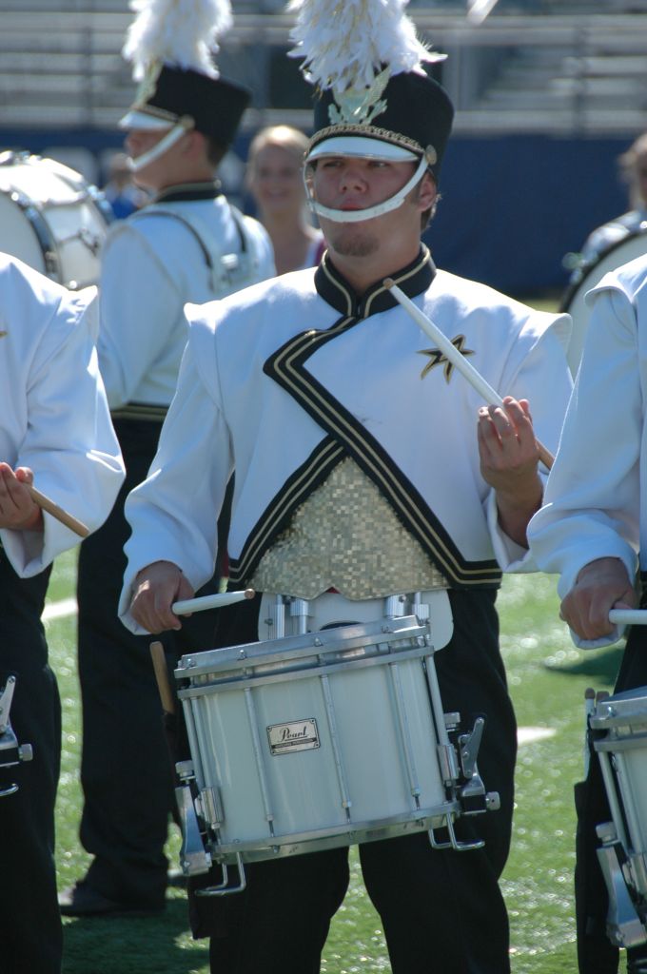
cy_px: 487
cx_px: 324
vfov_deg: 6.9
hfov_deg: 4.6
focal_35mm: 300
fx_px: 8109
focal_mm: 200
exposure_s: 1/500
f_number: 5.6
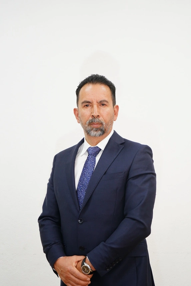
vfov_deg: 28.8
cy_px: 143
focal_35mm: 70
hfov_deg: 19.4
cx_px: 96
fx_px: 557
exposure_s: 1/125
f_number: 5.6
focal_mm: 70
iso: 1250
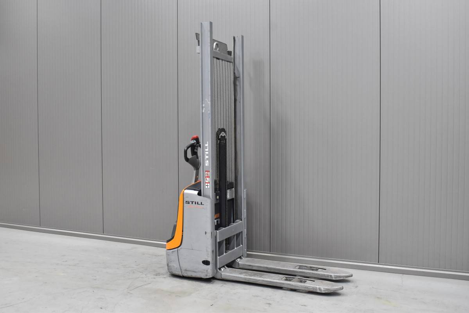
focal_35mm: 36
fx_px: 469
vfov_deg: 36.9
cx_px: 234
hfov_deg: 53.1
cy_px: 156
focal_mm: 24
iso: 1250
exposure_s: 1/25
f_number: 5.6
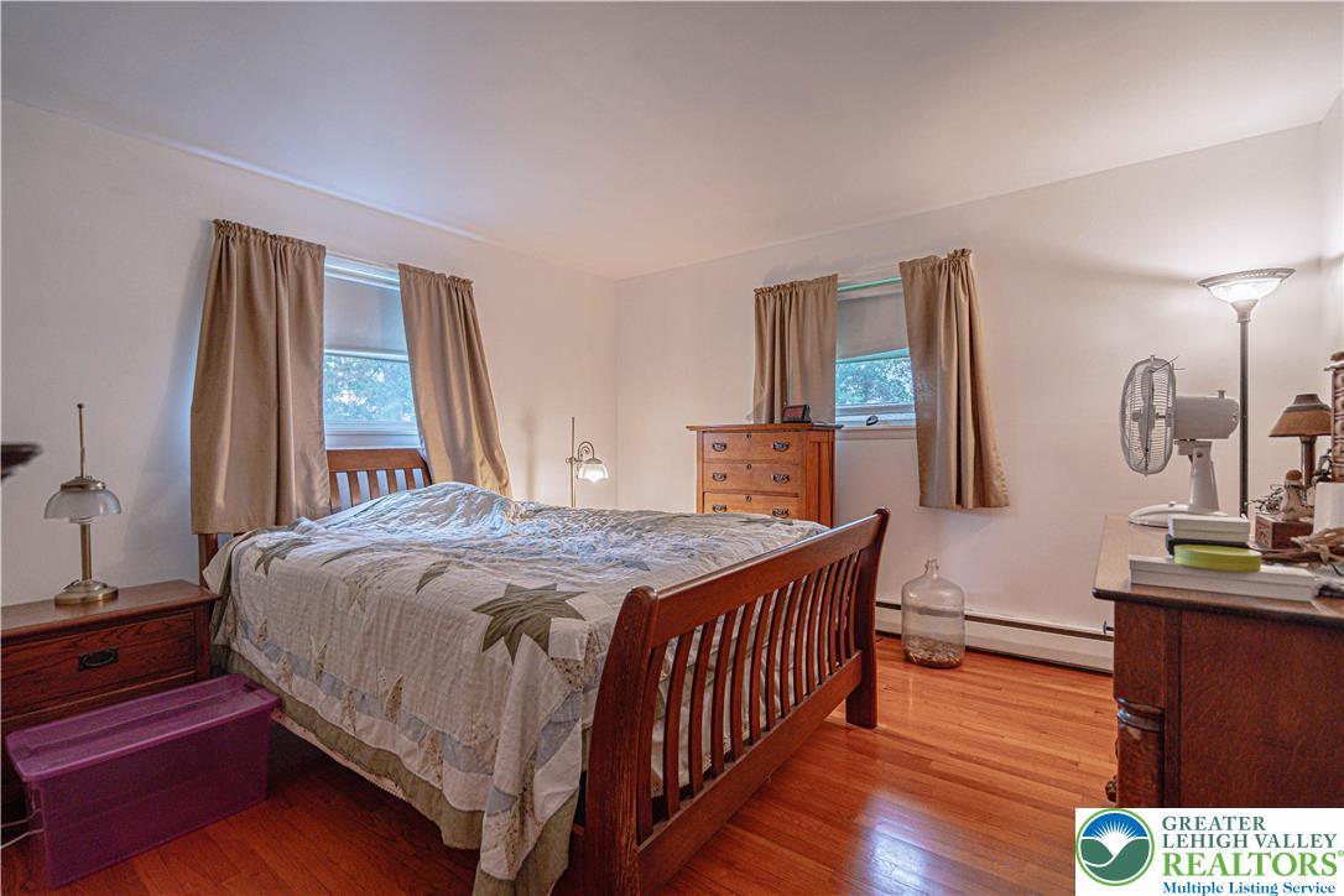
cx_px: 672
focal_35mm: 16
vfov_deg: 73.7
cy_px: 448
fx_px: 597
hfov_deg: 96.7
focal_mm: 16
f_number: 4
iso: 1250
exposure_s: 1/320
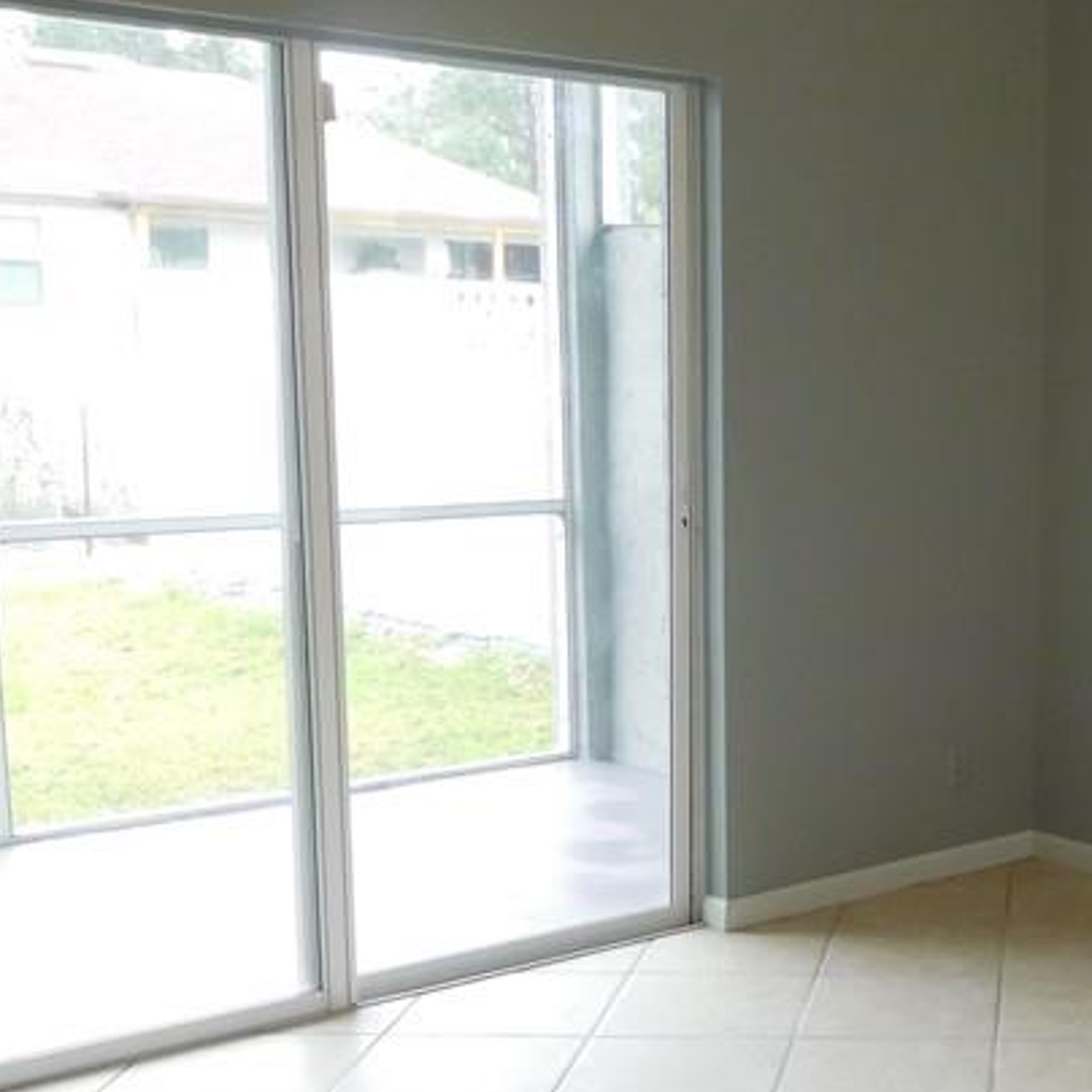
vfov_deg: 30.4
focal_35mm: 56
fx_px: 1999
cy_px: 678
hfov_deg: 27.6
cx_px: 1243
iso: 180
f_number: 3.4
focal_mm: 4.5
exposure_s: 1/30
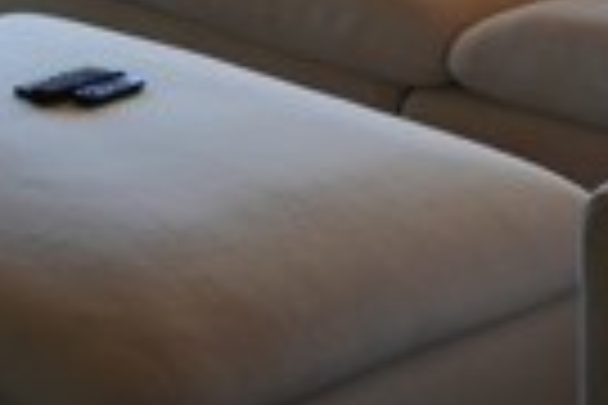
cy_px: -502
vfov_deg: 9.4
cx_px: -185
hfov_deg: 14.7
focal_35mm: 133
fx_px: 2246
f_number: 4
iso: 1600
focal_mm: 28
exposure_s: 1/160
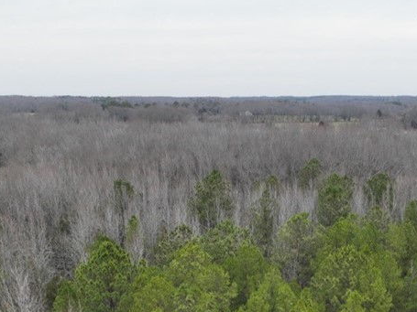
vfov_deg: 25.7
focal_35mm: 54
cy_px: 312
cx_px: 259
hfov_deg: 35.4
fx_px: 650
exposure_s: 1/80
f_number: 2.8
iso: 180
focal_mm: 12.29
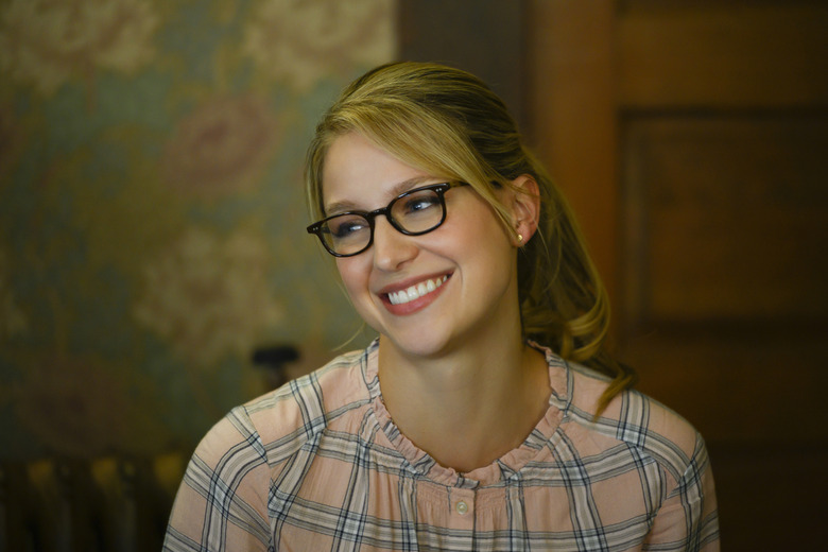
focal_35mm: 200
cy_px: 276
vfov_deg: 6.9
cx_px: 414
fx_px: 4600
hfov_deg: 10.3
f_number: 2.8
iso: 1250
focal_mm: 200
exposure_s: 1/125
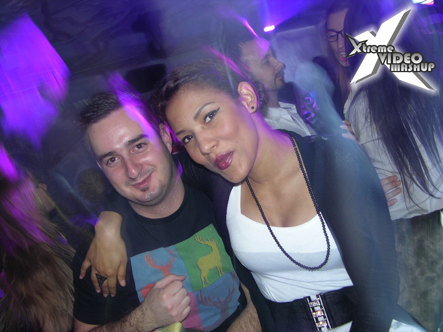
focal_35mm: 35
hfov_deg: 52.6
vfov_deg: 40.7
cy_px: 166
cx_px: 222
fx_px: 448
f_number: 2.8
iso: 100
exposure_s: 2
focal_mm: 8.9
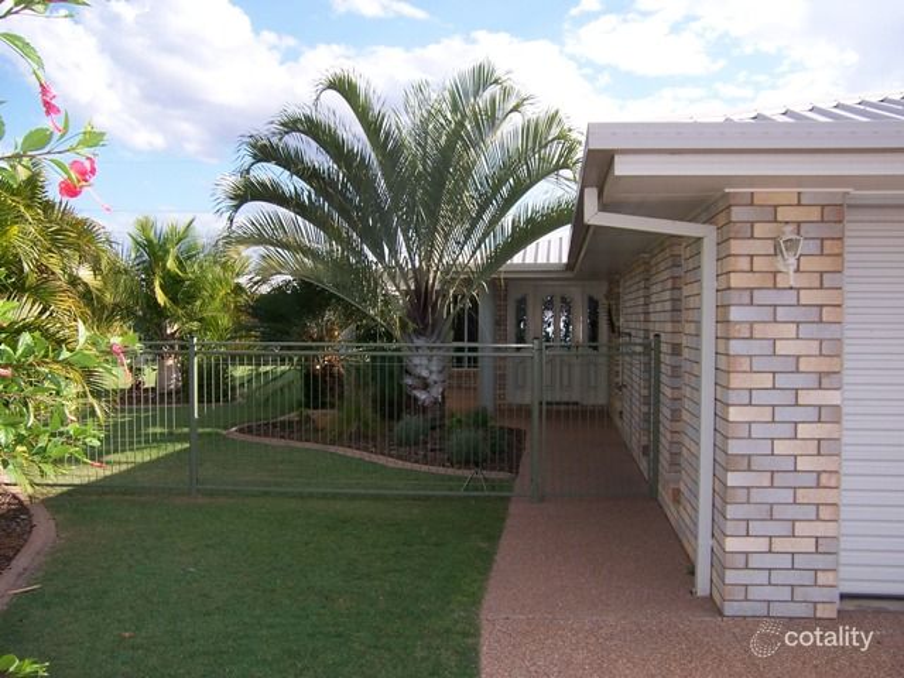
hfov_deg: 55.4
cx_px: 452
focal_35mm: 33
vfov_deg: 42.9
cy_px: 339
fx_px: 862
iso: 80
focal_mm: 5.5
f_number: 3.4
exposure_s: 1/500
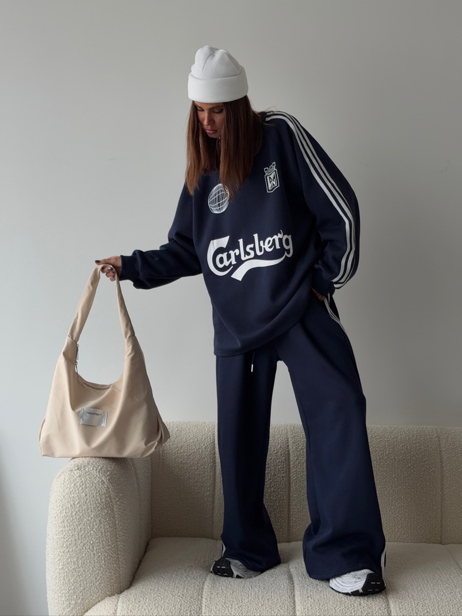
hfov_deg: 30.3
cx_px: 231
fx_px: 854
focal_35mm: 48
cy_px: 308
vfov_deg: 39.7
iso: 64
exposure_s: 1/50
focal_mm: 6.76
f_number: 1.78
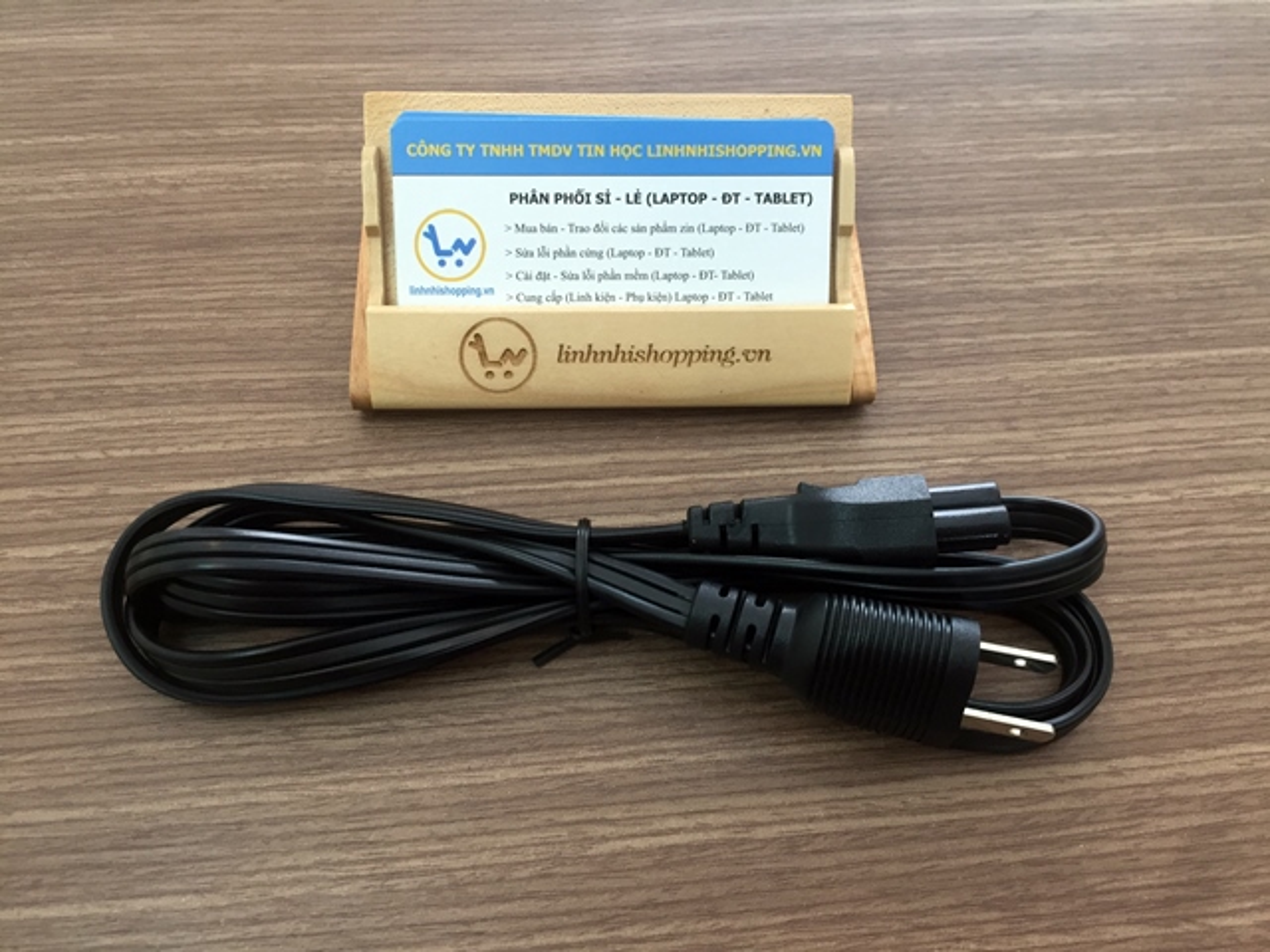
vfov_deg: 48.2
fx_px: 1064
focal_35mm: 29
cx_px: 635
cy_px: 476
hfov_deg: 61.7
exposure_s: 1/33
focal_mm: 4.15
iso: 80
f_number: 2.2
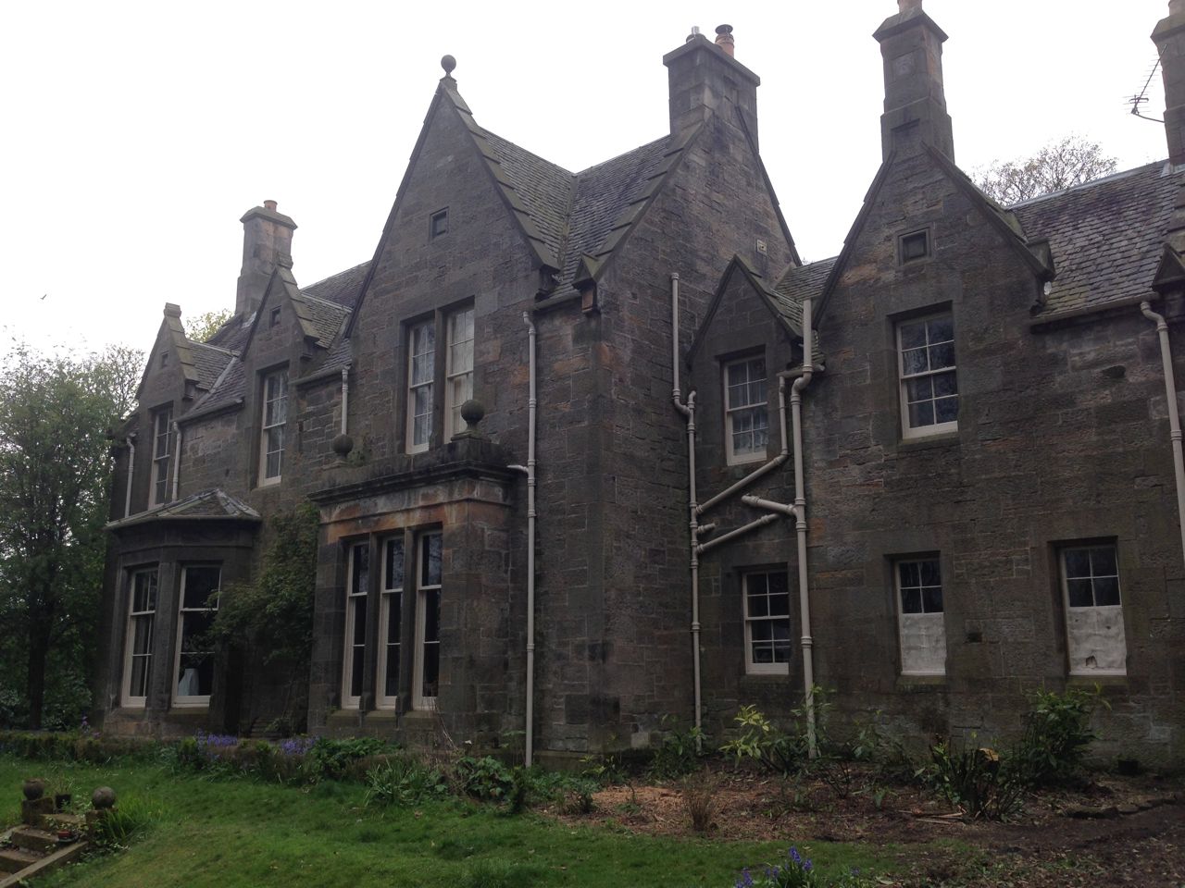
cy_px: 444
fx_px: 1130
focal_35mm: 33
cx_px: 592
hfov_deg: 55.4
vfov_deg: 42.9
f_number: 2.4
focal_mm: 4.12
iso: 50
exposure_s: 1/134
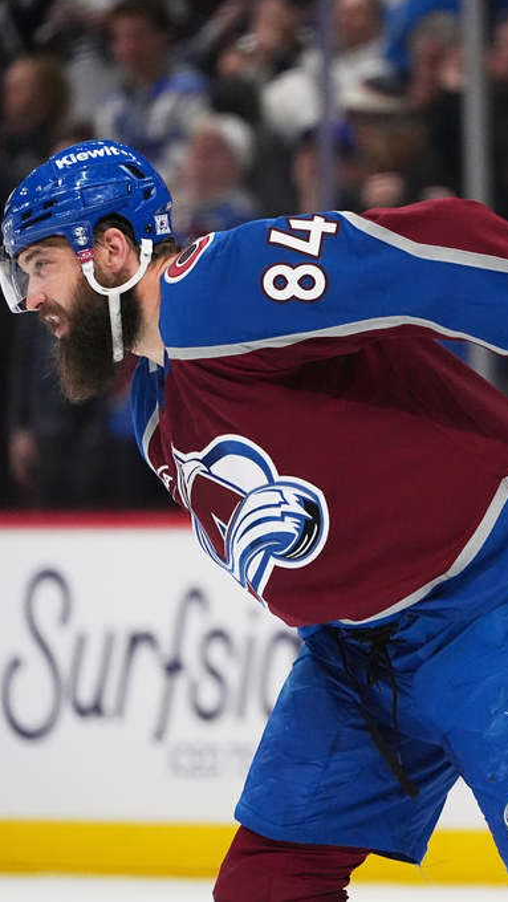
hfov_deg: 2.2
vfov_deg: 3.9
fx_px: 13206
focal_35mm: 552
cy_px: 450
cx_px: 422
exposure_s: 1/2000
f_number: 5.6
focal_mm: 350
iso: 6400
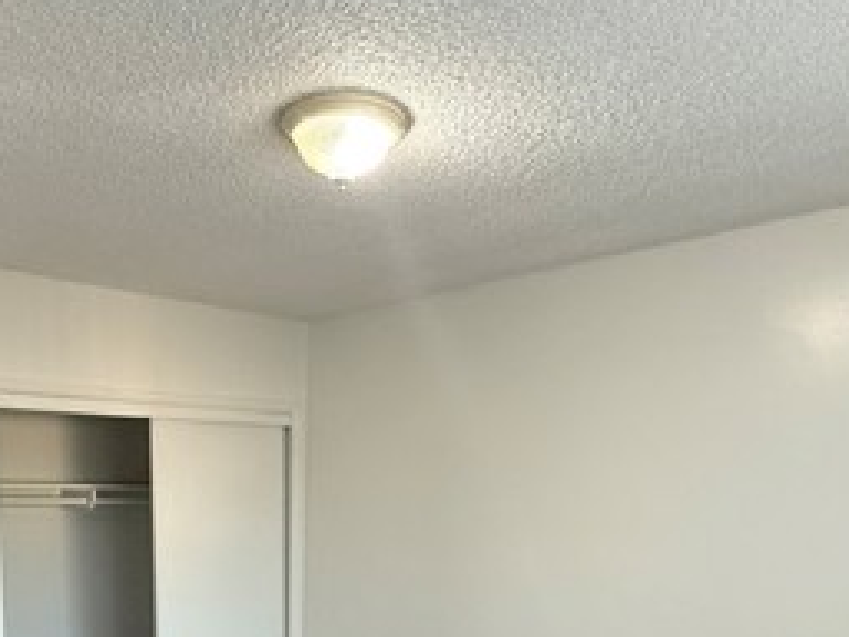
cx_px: 308
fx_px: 858
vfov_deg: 36.8
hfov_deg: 52.0
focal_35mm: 35
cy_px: 627
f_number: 2.2
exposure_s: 1/120
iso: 250
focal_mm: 2.22
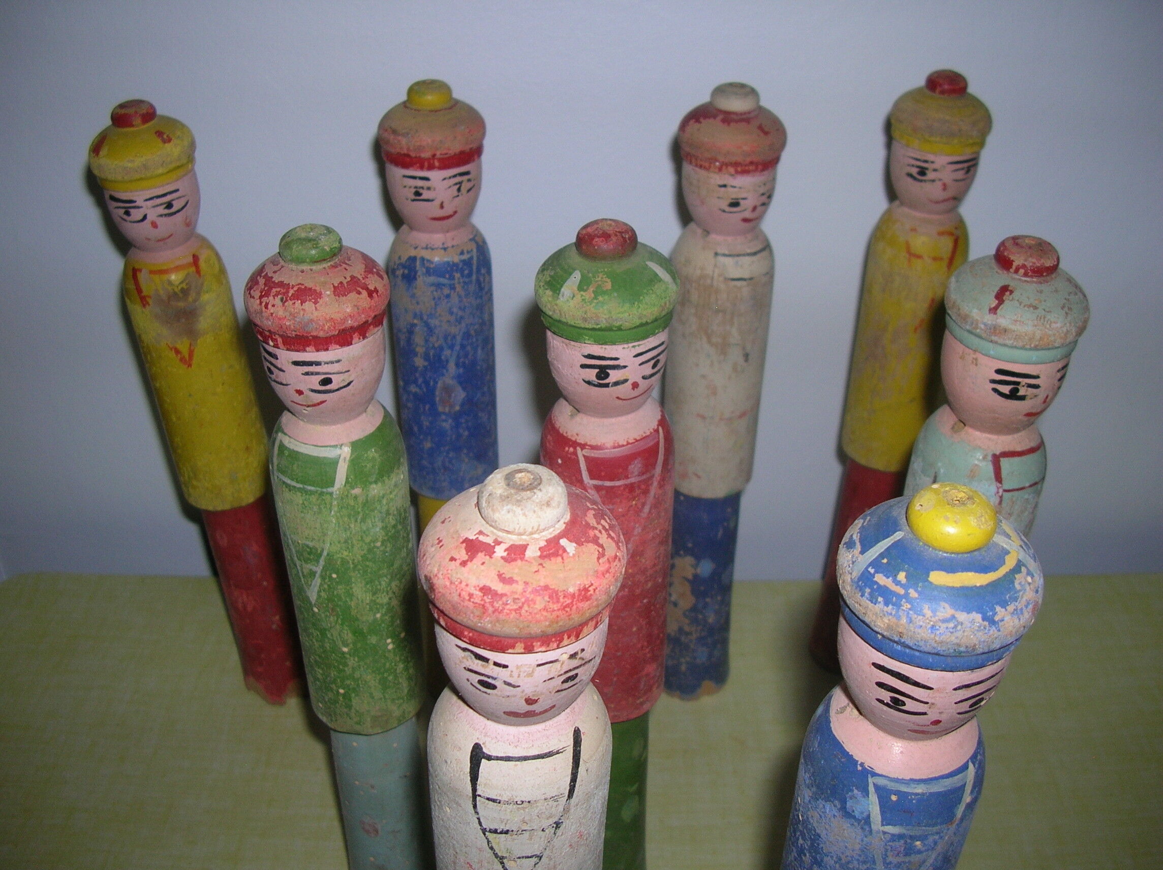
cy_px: 435
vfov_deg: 40.6
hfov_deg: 52.7
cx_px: 582
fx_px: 1175
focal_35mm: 35
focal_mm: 5.8
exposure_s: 1/60.1
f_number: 2.8
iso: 50
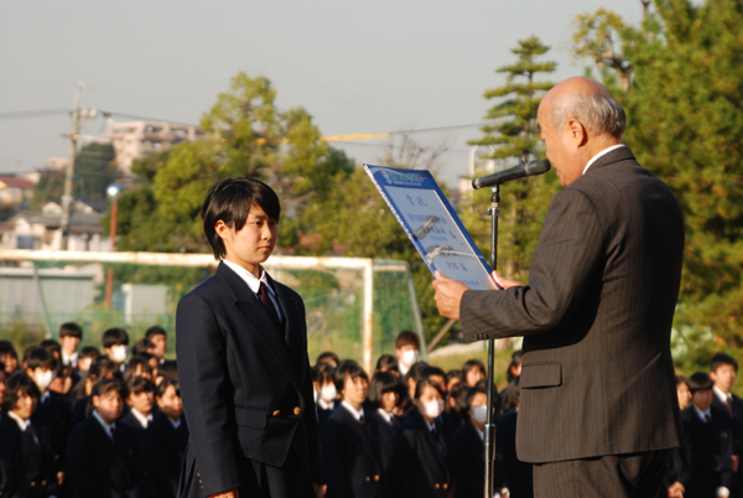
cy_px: 249
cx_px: 372
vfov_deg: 9.2
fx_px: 3100
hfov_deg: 13.7
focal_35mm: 150
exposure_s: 1/800
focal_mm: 100
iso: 400
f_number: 5.6
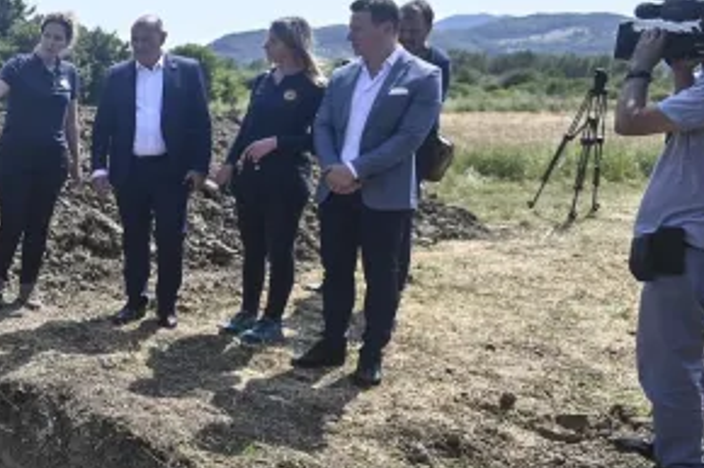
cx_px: -163
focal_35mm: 42
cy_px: 266
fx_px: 821
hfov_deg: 35.3
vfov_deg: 31.8
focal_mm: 16
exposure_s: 1/1000
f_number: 4
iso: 100
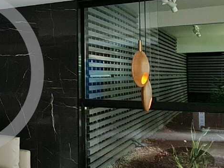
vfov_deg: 27.5
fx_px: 343
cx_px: -41
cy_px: 72
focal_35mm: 53
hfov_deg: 30.9
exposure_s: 1/30
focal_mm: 2.2
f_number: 2.2
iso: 400
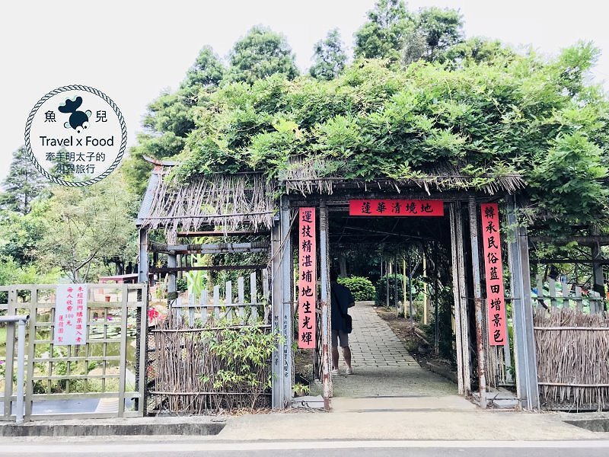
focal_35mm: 28
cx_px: 304
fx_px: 493
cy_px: 228
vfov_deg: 49.7
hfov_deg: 63.4
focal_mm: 3.99
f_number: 1.8
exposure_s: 1/224
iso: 20
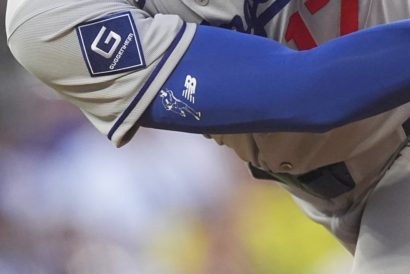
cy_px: 57
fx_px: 26849
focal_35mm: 2356
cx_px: 204
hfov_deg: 0.9
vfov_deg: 0.6
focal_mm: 600
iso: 3200
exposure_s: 1/2000
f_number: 4
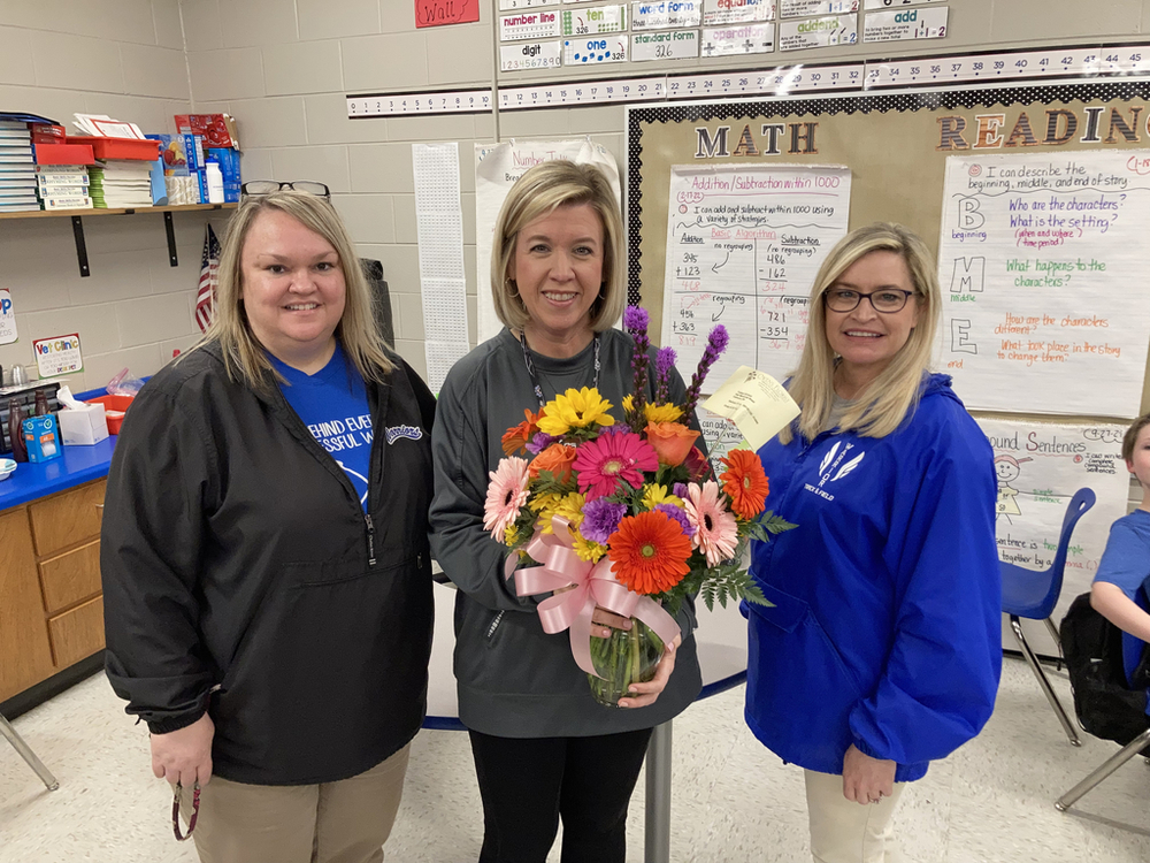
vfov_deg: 49.7
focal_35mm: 28
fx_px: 930
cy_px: 432
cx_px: 575
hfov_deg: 63.4
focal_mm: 3.99
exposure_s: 1/60
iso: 100
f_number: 1.8
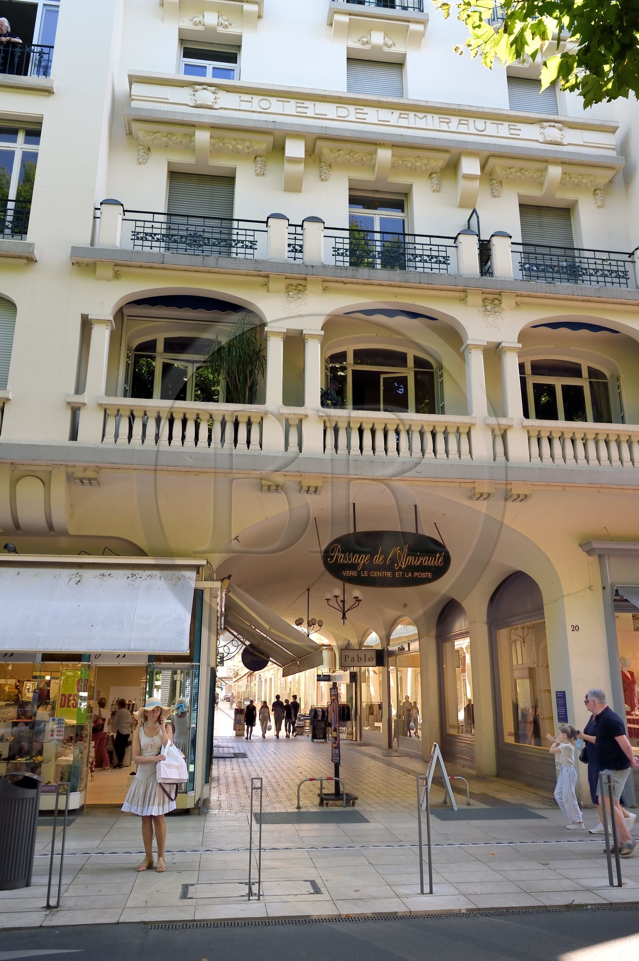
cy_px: 480
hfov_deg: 46.3
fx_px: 747
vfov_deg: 65.5
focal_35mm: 28
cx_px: 320
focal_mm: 28
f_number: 10
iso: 200
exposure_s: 1/80
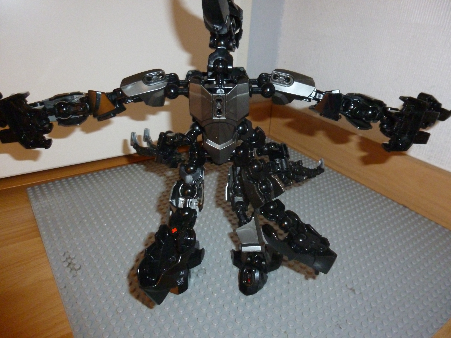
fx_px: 326
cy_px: 169
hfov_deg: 69.4
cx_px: 226
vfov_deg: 54.9
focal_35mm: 25
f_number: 3.1
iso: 400
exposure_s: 1/60
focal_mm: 4.5
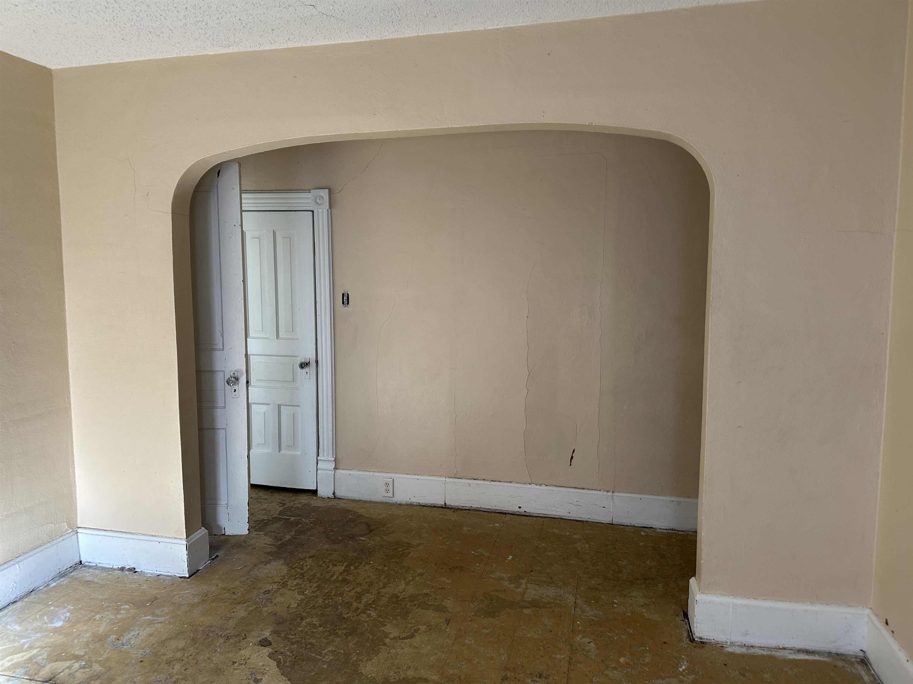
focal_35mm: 24
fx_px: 633
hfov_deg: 71.6
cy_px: 342
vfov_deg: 56.8
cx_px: 456
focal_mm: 6.86
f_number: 1.78
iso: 160
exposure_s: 1/121
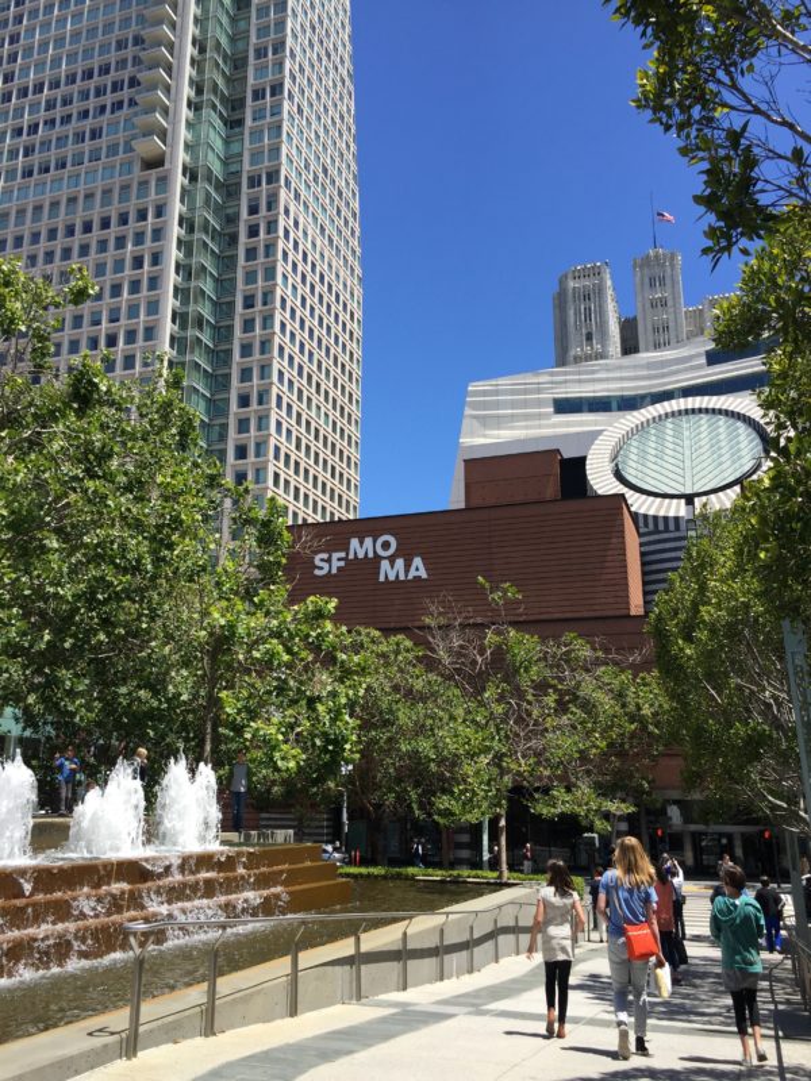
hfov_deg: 48.2
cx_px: 406
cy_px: 540
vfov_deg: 61.7
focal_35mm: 29
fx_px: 906
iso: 32
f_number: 2.2
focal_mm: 4.15
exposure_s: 1/1412
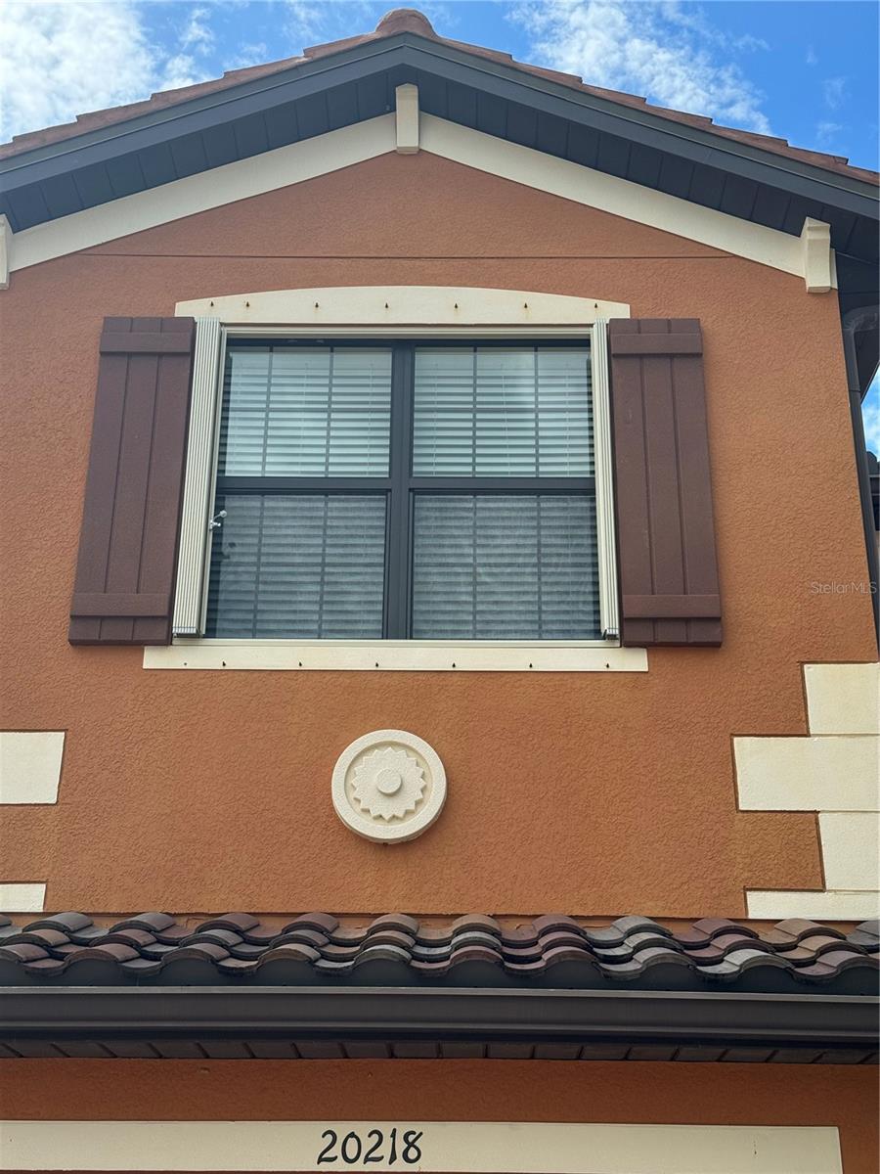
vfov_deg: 39.7
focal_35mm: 48
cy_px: 587
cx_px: 440
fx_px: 1627
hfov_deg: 30.3
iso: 64
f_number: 1.78
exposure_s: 1/3610
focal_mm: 6.76
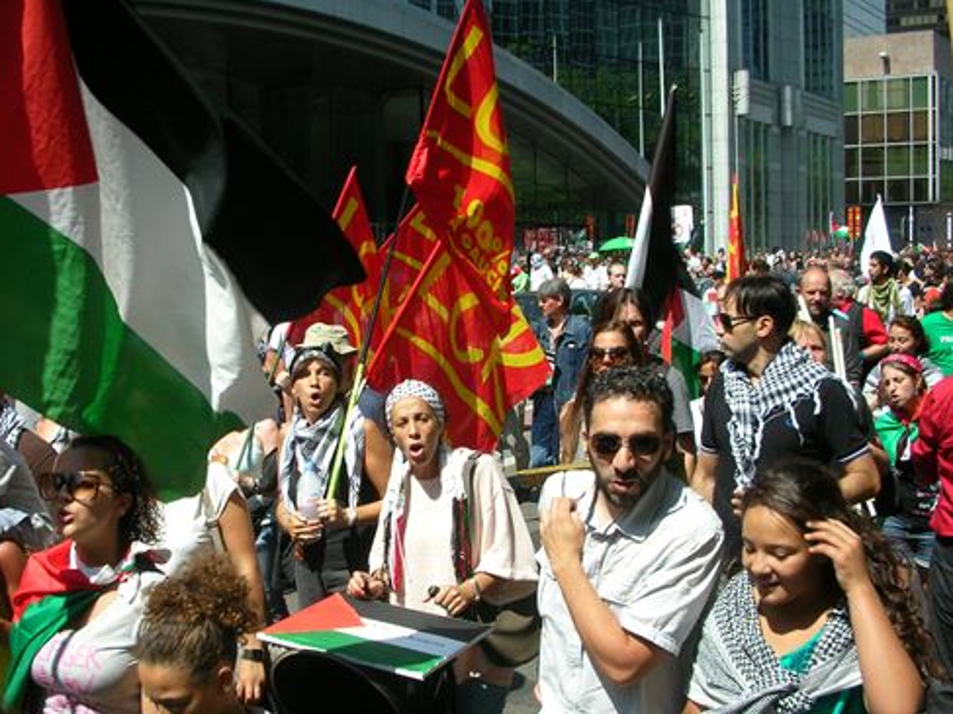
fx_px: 1266
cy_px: 372
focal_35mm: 46
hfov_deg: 41.1
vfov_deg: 31.5
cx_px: 389
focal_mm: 5.8
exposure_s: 1/117
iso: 50
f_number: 8.5
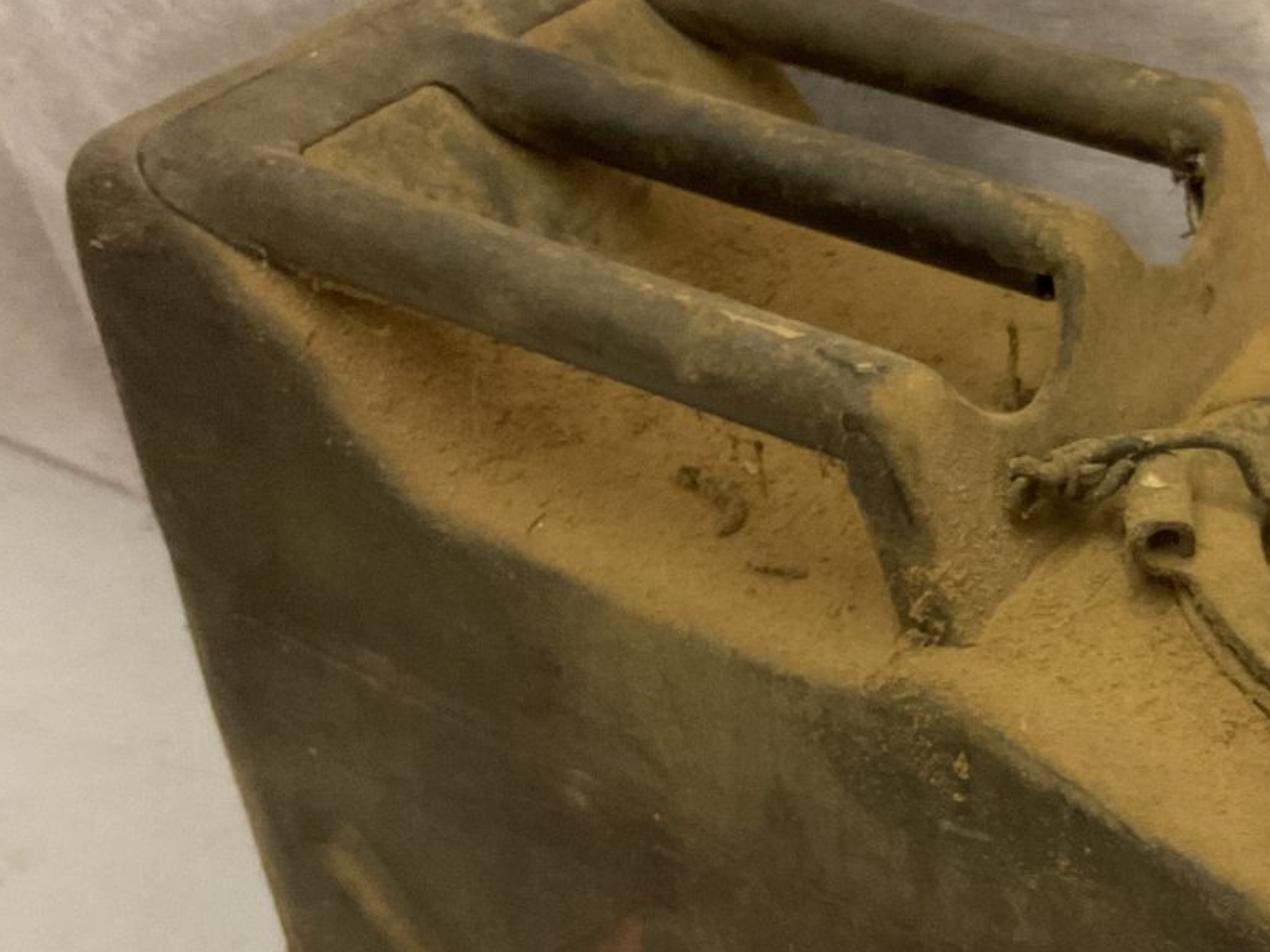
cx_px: 1084
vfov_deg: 25.6
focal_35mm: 57
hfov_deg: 32.5
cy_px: 547
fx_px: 2091
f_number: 1.8
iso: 320
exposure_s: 1/40
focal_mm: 3
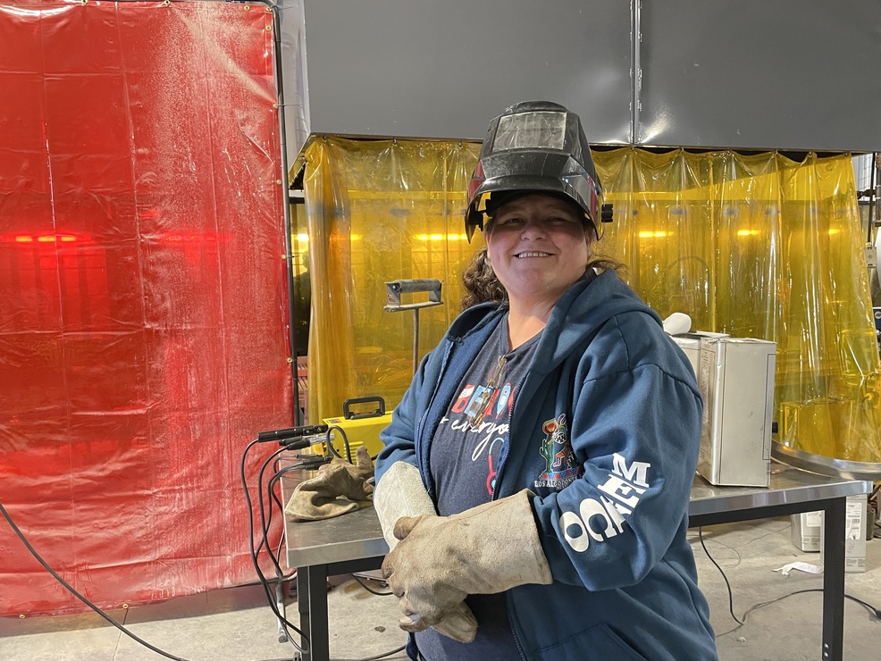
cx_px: 451
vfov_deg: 51.4
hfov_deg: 65.3
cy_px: 339
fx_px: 687
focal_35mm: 27
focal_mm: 4.2
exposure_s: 1/60
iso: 400
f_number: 1.6
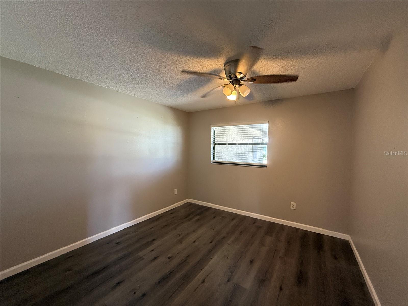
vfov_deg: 85.7
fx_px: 165
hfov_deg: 102.1
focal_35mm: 14
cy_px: 153
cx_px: 204
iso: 400
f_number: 2.2
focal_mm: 2.22
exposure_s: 1/120
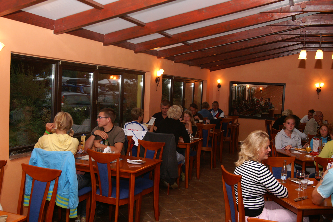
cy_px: 111
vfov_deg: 34.1
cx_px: 166
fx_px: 360
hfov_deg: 49.6
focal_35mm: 39
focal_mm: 26
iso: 200
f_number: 5.6
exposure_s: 1/60
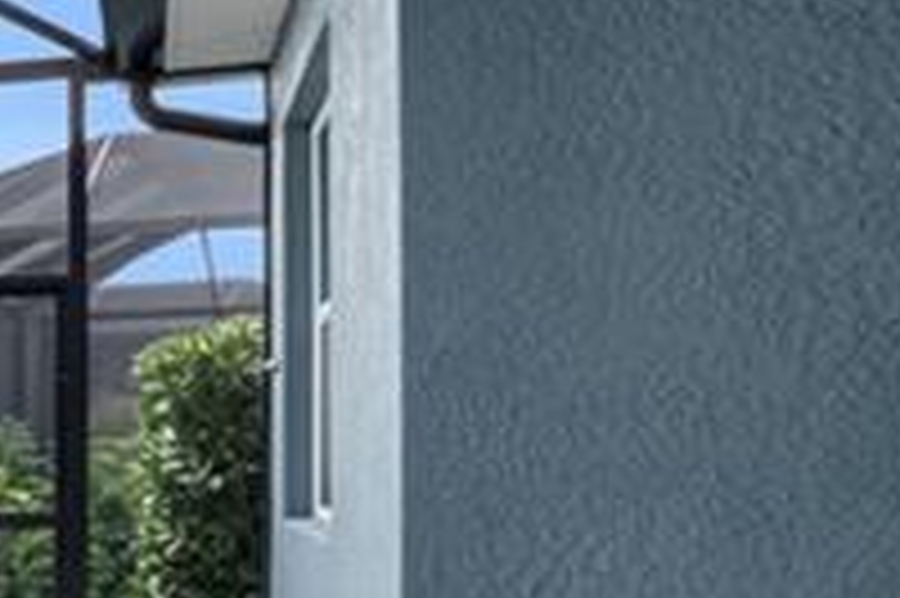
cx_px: -1372
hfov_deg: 14.1
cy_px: 486
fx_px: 2048
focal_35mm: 82
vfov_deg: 16.5
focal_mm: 16
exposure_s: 1/400
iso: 200
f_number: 9
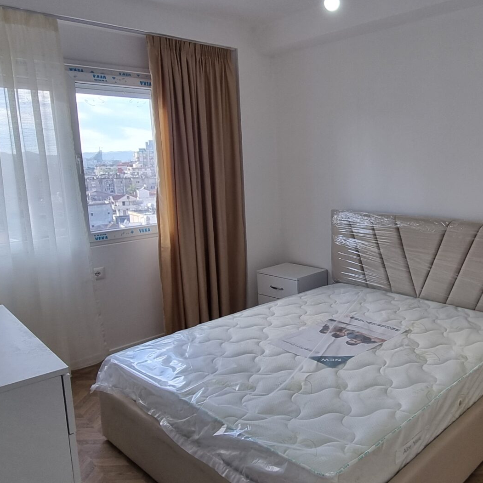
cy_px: 248
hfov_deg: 55.9
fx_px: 442
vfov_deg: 57.3
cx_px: 328
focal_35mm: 28
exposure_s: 1/100
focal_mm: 2.2
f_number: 2.2
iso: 64
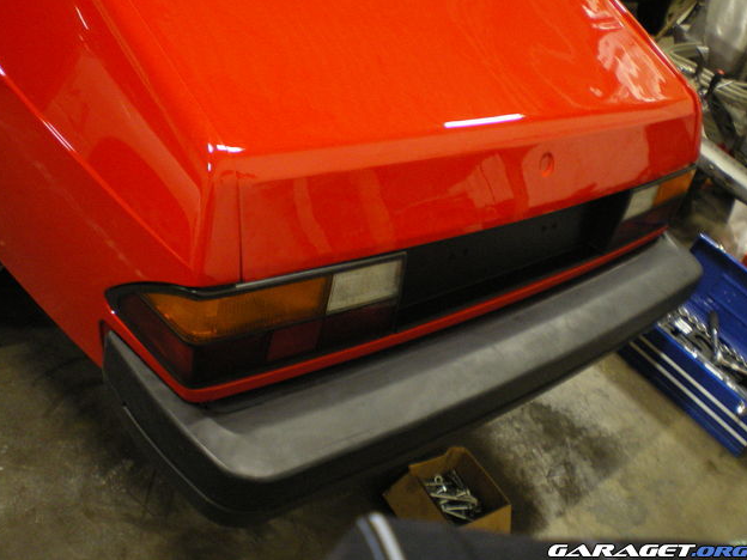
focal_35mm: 39
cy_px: 275
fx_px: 842
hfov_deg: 47.9
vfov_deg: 36.8
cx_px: 370
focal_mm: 6.3
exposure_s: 1/10
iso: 400
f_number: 3.1
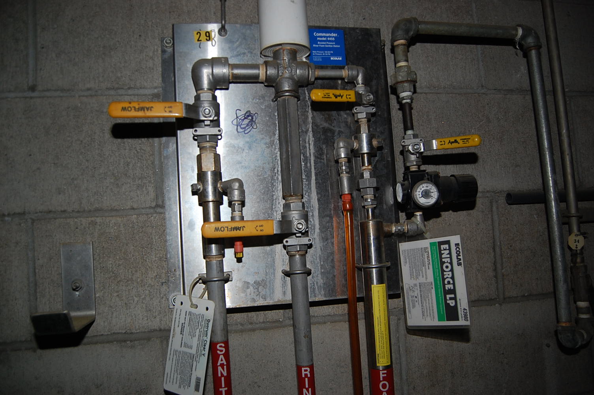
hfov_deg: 67.4
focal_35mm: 27
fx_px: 445
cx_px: 297
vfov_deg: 47.8
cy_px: 198
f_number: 4
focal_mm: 18
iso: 400
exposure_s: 1/60
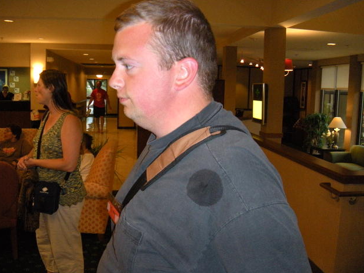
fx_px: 379
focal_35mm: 36
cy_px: 137
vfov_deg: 39.7
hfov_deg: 51.3
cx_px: 180
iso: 400
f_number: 3.8
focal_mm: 5.9
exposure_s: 1/60
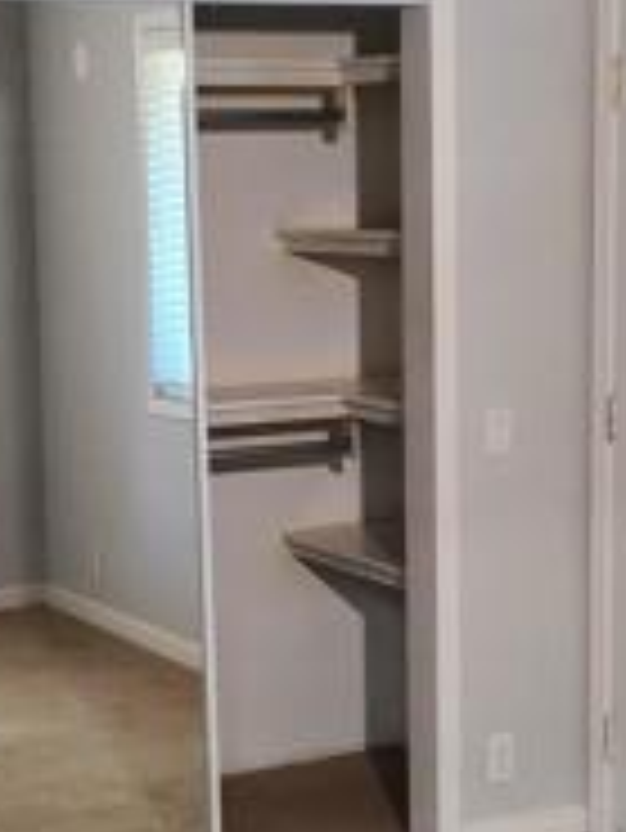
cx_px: 365
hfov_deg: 16.4
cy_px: 481
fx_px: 2168
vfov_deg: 21.7
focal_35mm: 90
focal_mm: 4.3
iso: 250
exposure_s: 1/40
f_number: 1.5
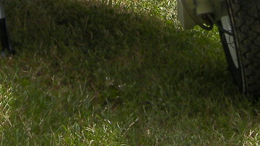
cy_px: -197
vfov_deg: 5.5
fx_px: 1468
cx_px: 61
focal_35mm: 213
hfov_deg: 10.1
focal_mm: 9.7
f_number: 3.6
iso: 50
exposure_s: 1/413
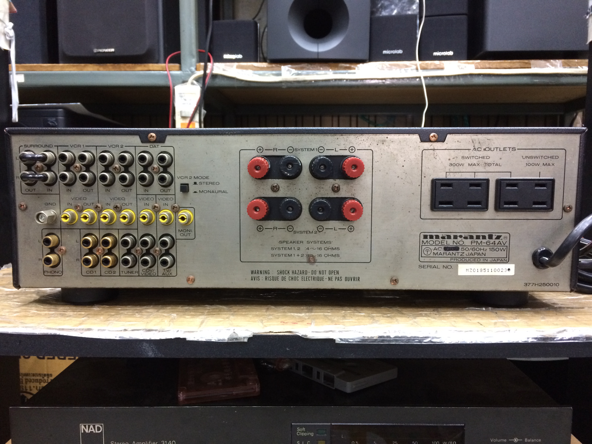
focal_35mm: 29
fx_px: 496
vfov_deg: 48.2
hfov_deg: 61.7
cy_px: 222
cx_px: 296
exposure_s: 1/20
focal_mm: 4.15
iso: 250
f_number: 2.2
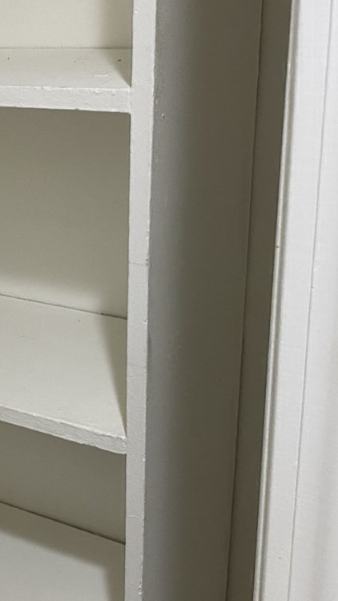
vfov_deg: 36.0
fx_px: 924
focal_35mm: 58
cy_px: 300
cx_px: -46
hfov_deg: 19.7
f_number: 1.8
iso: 125
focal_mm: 4.25
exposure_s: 1/60
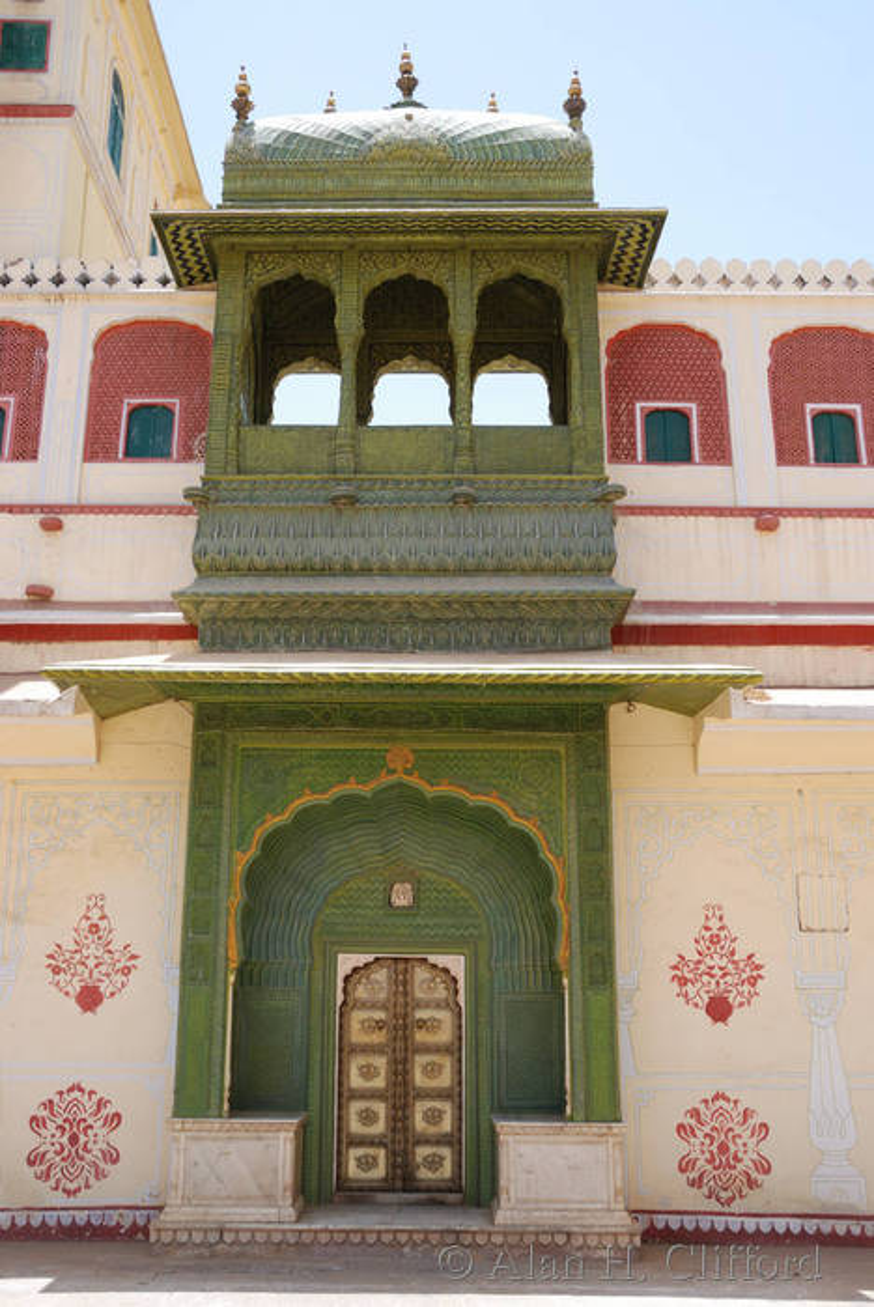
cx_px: 437
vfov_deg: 57.2
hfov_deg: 40.0
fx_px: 1199
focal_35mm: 33
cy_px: 654
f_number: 7.1
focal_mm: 22
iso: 100
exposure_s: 1/125
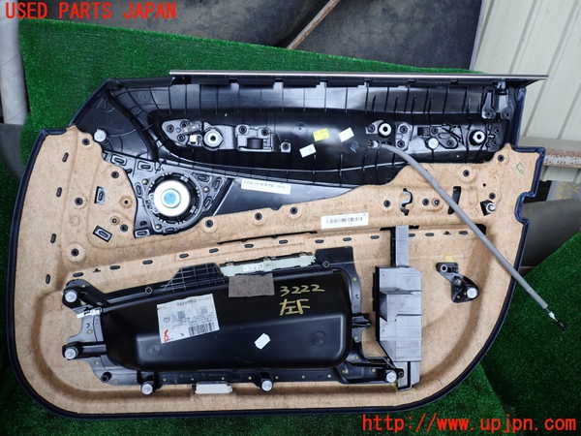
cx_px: 290
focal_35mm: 30
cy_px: 218
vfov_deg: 46.8
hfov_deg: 60.0
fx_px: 504
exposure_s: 1/50
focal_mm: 5.4
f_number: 2.3
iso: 200
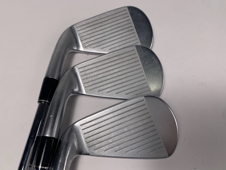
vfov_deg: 53.1
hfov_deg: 67.3
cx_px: 113
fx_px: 170
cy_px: 85
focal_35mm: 26
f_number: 1.8
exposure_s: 1/737
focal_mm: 4.25
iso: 25
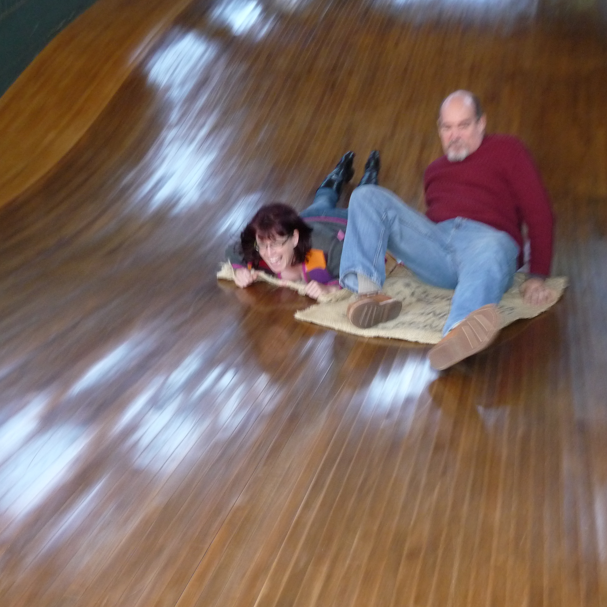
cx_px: 396
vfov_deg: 35.4
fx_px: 952
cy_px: 300
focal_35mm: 48
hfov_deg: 35.1
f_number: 3.9
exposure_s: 1/60
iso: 320
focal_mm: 6.7
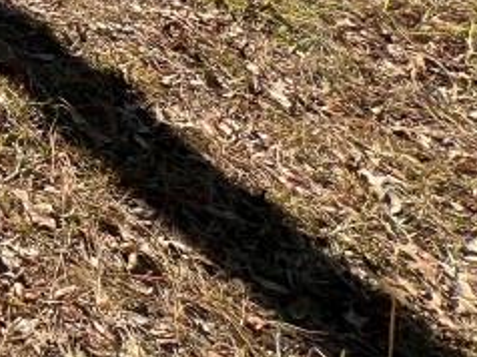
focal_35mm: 56
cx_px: -473
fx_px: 771
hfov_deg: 19.4
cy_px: -343
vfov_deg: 18.3
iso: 32
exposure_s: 1/485
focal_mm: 1.57
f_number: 1.8
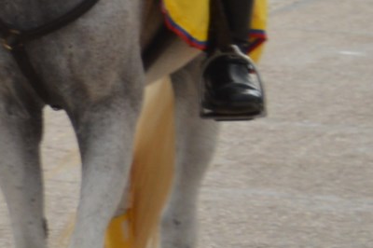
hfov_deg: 4.5
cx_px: -951
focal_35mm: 428
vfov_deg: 3.2
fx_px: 4431
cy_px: -187
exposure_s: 1/125
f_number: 5.6
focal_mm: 38
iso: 250
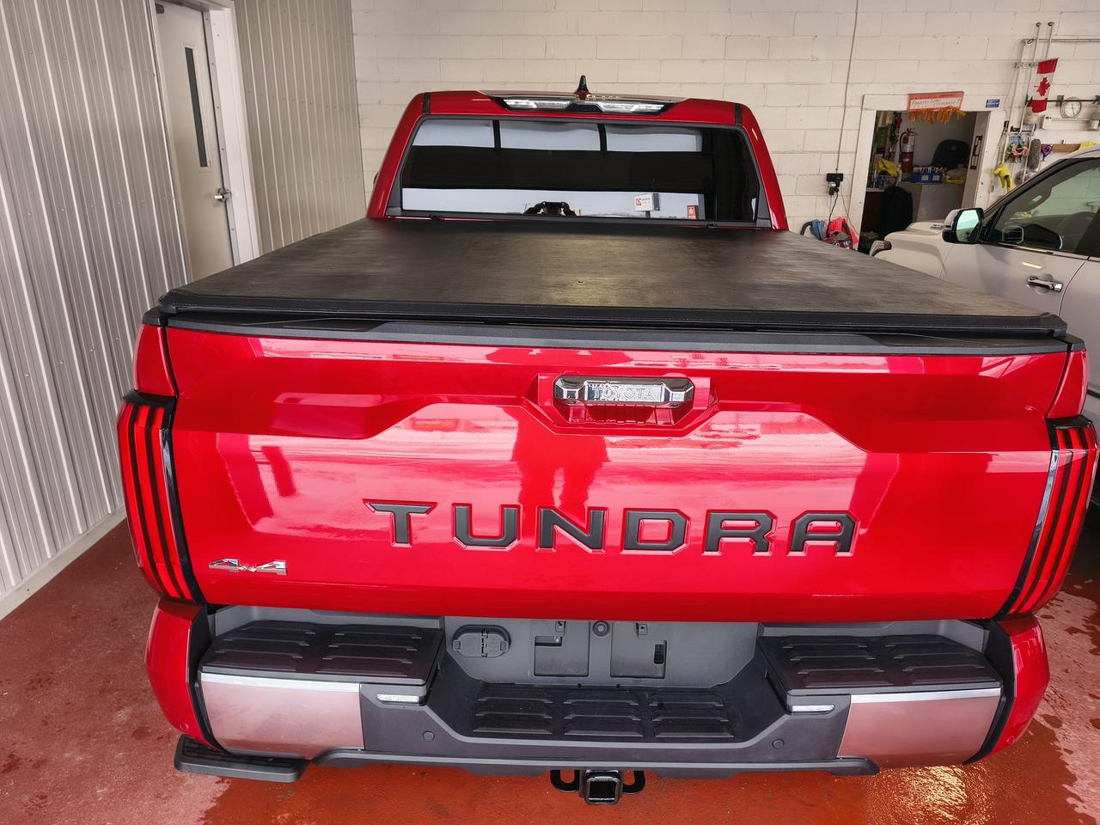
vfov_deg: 56.8
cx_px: 550
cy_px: 412
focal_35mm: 24
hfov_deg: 71.6
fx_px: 763
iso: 100
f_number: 1.8
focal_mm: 5.56
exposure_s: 1/277
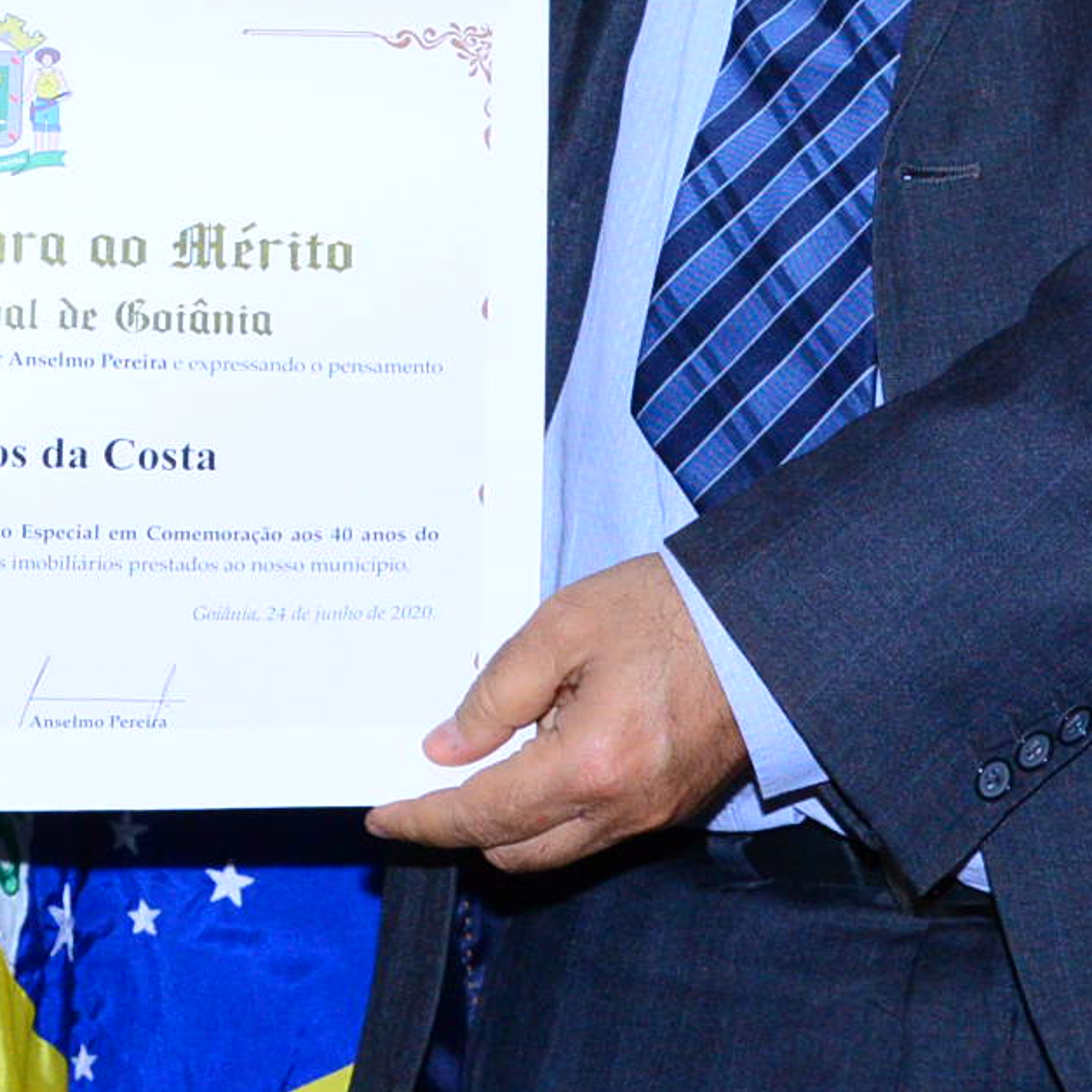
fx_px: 7281
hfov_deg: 8.4
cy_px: -179
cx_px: -409
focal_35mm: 204
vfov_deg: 8.5
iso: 2000
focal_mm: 50
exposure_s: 1/125
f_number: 6.3
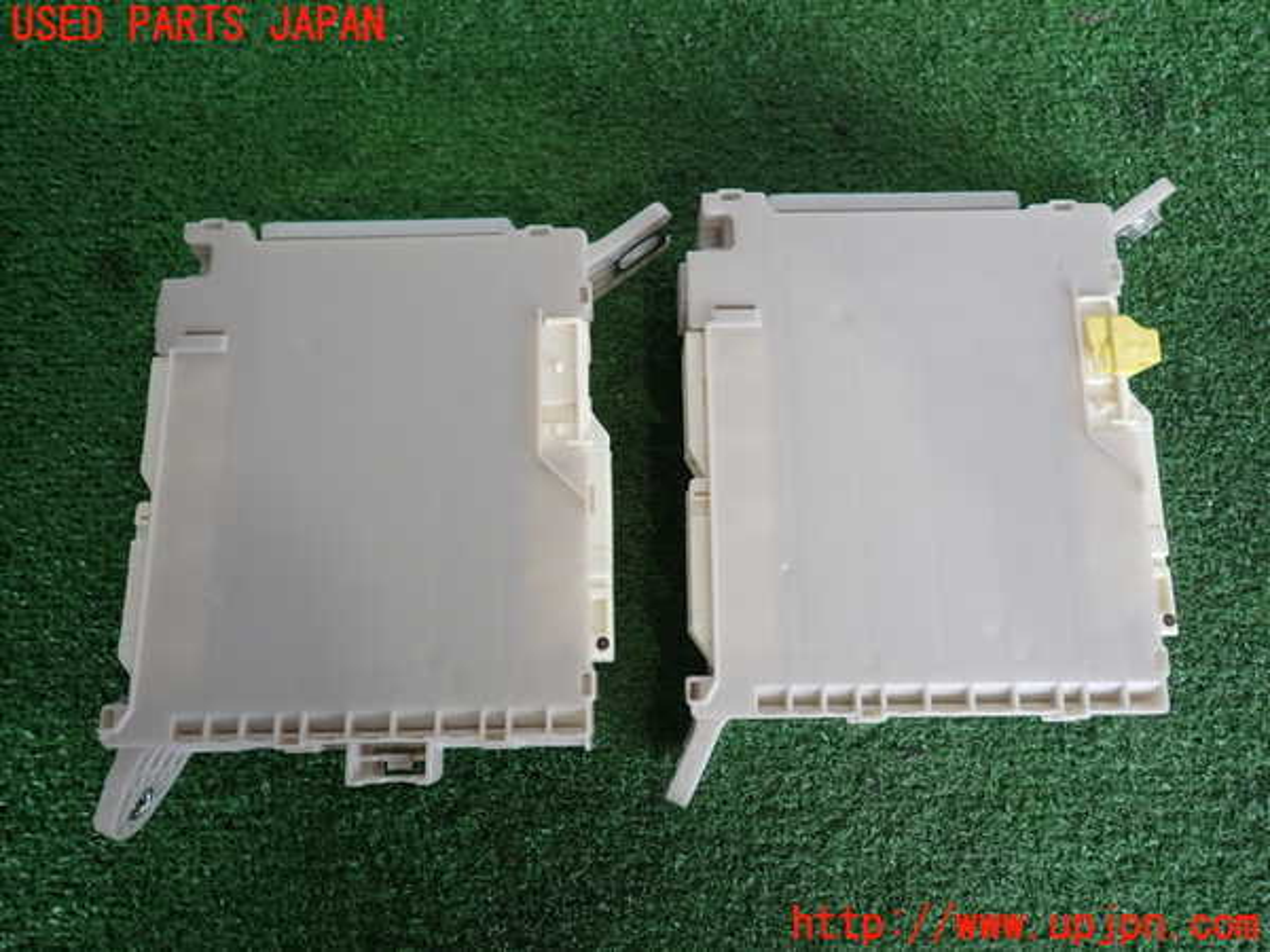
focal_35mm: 25
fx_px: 917
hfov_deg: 69.4
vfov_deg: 54.9
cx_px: 635
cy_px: 476
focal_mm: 4.5
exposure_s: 1/60
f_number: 2
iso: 100
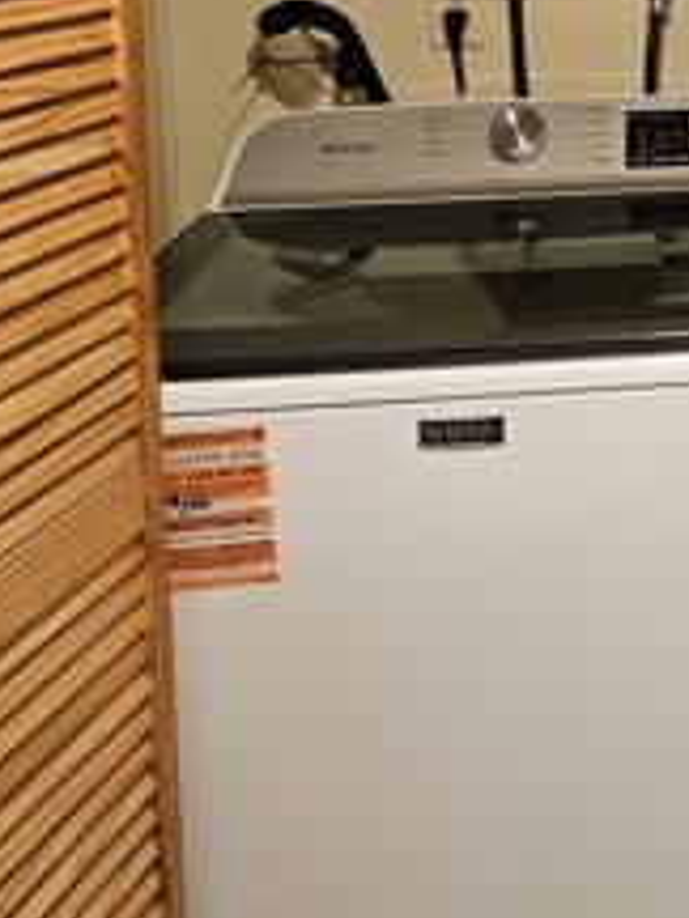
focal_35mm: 68
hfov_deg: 19.7
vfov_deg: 27.2
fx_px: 1805
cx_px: 927
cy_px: 34
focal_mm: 6.3
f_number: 1.7
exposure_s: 1/60
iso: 800
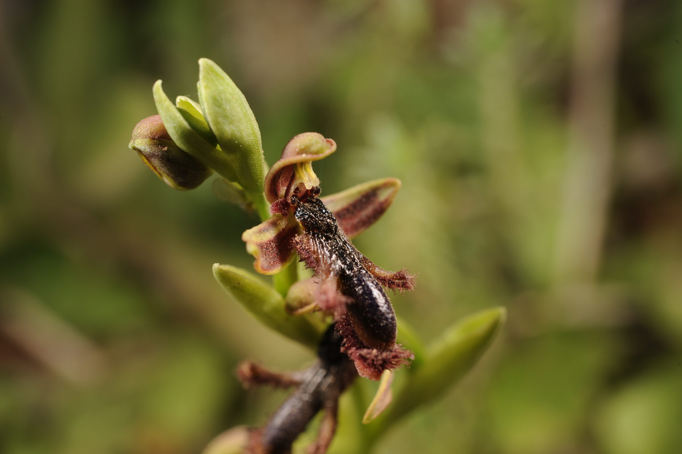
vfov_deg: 22.6
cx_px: 341
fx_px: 1136
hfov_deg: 33.4
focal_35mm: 60
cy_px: 227
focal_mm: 60
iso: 200
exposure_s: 1/320
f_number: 13
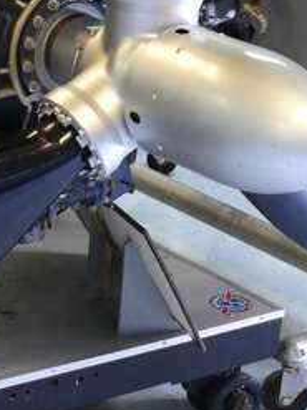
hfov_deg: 13.4
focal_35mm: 109
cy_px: 75
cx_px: 5
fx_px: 1290
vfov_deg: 17.9
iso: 200
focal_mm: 7.4
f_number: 2.8
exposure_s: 1/13
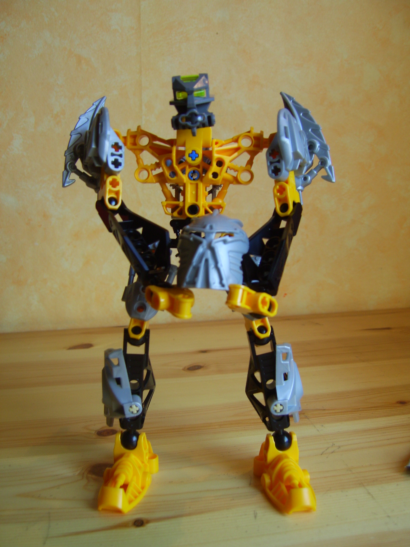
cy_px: 274
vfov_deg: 49.0
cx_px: 205
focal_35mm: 38
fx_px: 600
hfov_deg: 37.7
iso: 50
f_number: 2.8
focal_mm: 7.8
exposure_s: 1/30
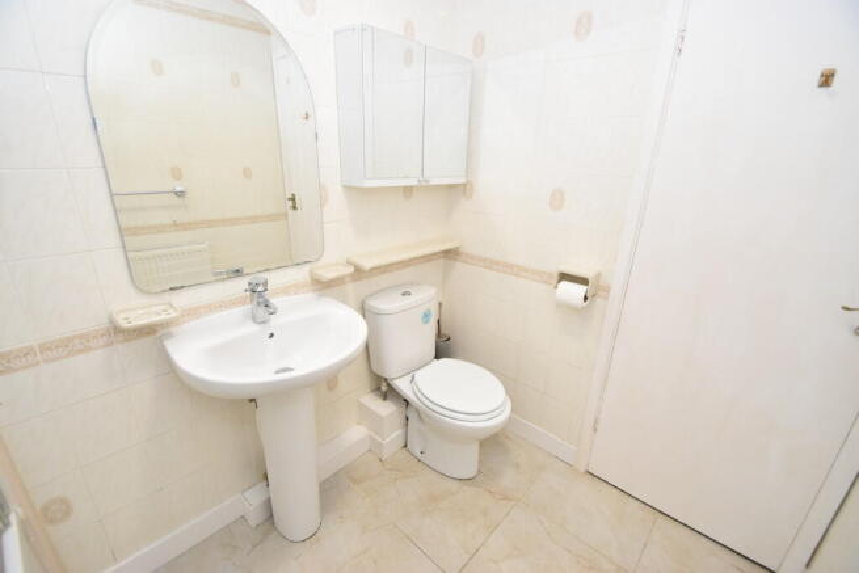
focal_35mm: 15
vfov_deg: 77.4
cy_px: 286
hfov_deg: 100.4
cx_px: 430
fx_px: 358
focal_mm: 10
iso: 800
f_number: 5
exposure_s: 1/100
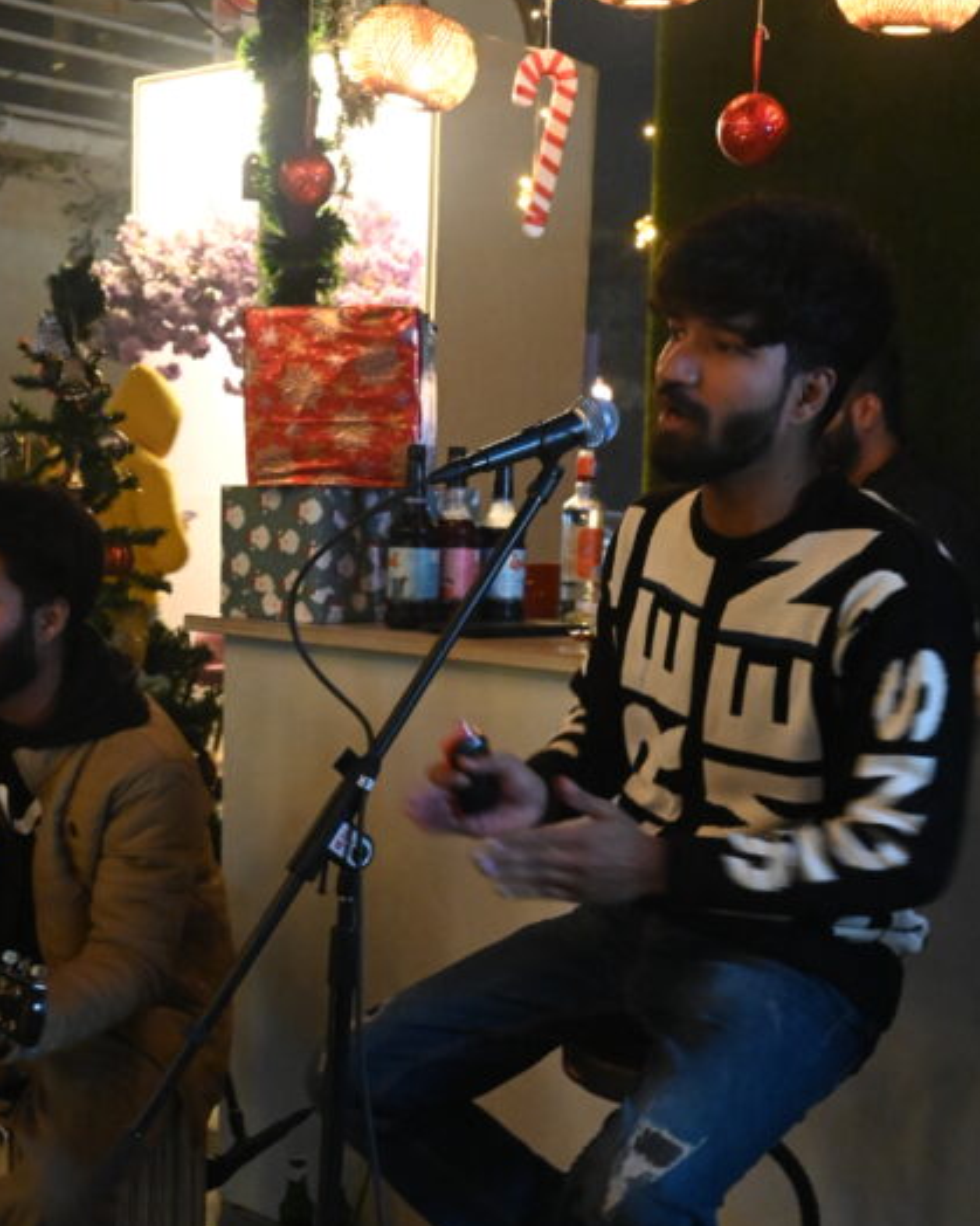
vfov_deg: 33.9
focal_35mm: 55
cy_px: 810
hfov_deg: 27.6
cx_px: 401
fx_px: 1995
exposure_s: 1/30
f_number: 7.1
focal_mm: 30
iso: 11400
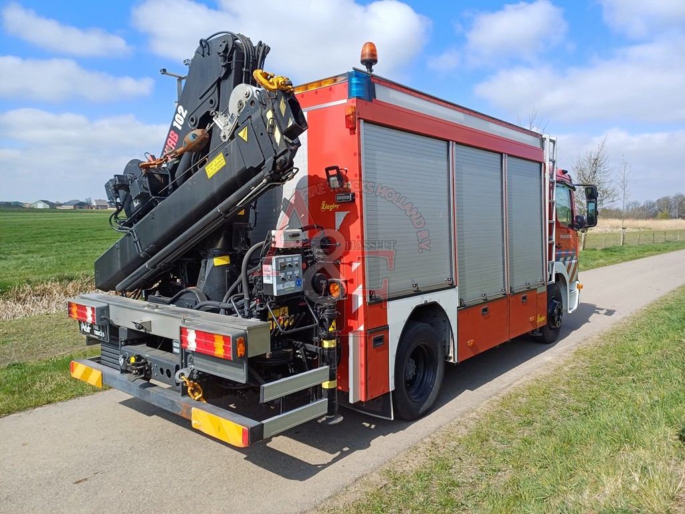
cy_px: 257
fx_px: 495
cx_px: 342
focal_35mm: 25
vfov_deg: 54.9
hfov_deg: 69.4
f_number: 1.8
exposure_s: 1/837
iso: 50
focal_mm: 4.65
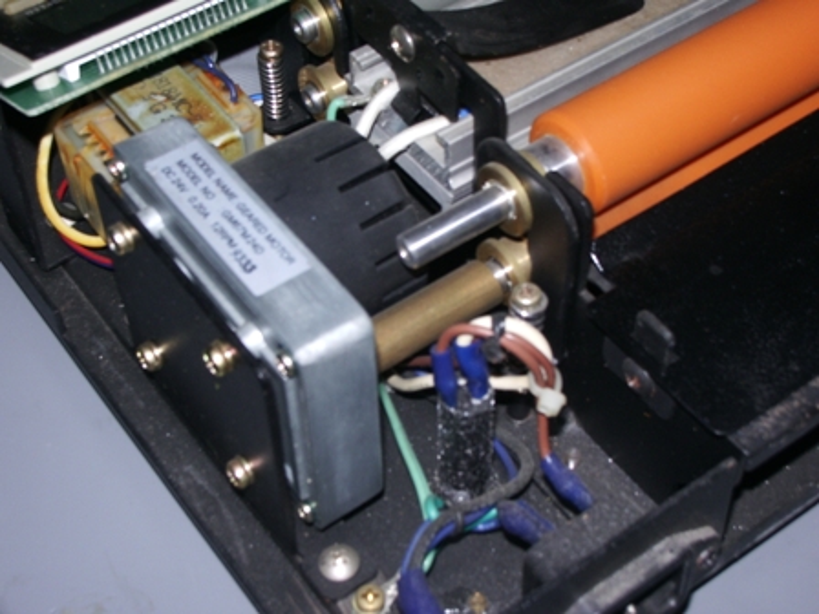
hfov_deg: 31.2
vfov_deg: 23.7
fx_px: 1467
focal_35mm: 62
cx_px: 410
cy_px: 307
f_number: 5.6
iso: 100
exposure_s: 1/50
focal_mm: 10.2
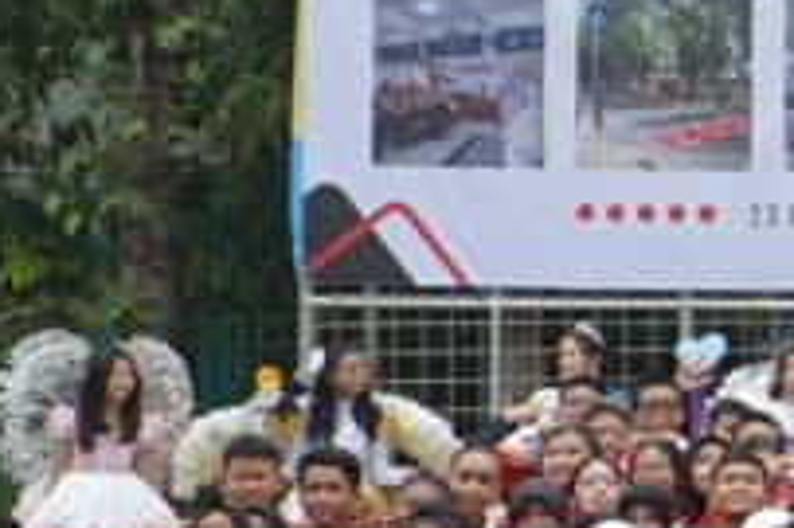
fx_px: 4385
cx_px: 2171
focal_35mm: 199
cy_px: -16
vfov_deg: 6.9
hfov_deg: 8.9
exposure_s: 1/320
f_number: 6.3
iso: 250
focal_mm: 28
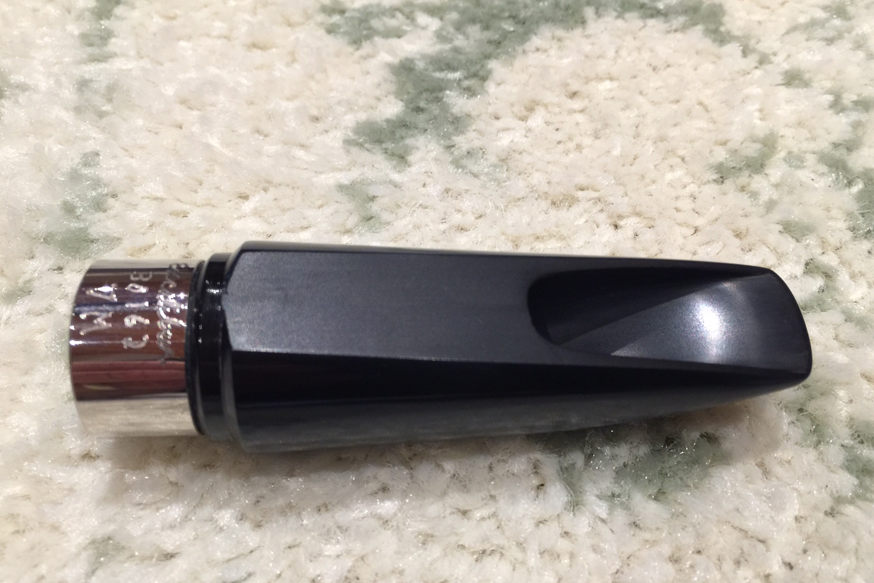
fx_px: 753
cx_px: 438
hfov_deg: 60.3
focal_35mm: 31
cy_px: 303
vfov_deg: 42.3
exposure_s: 1/15
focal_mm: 4.15
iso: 80
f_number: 2.2
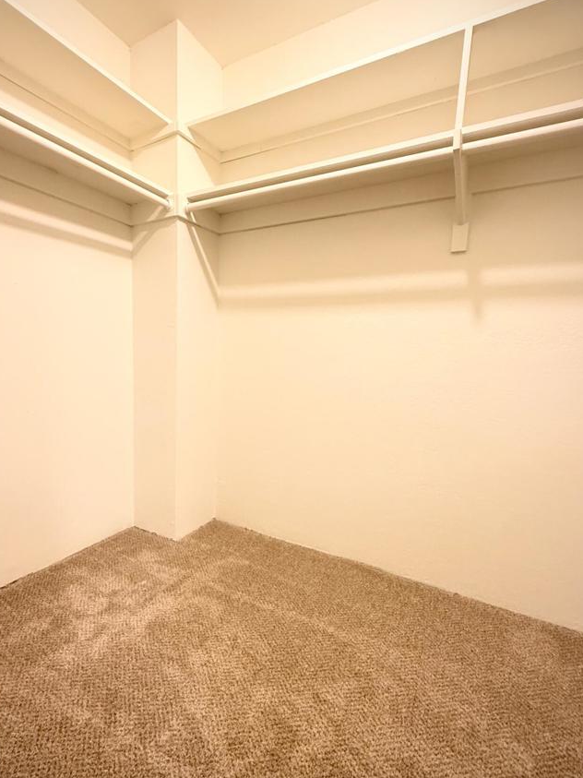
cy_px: 402
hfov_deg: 74.4
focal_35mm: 17
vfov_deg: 91.0
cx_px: 256
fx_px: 382
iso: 400
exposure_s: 1/60
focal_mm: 2.22
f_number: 2.2
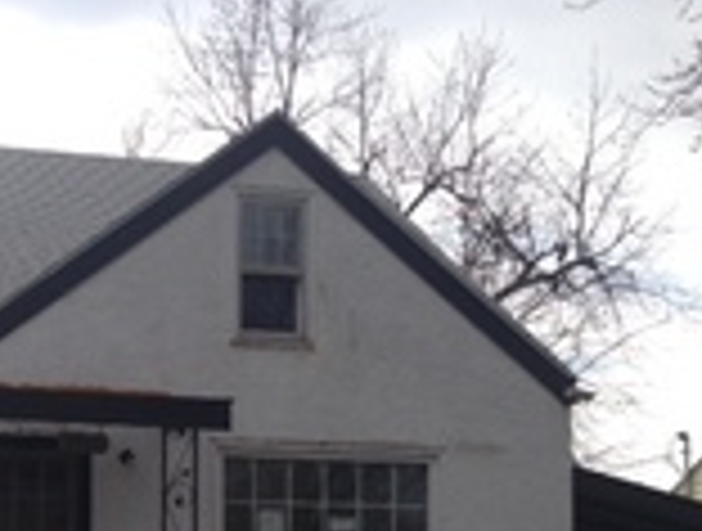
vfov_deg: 19.5
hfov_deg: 25.6
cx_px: 50
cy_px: 576
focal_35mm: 73
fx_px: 1485
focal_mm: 4.13
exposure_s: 1/919
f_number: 2.4
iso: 50
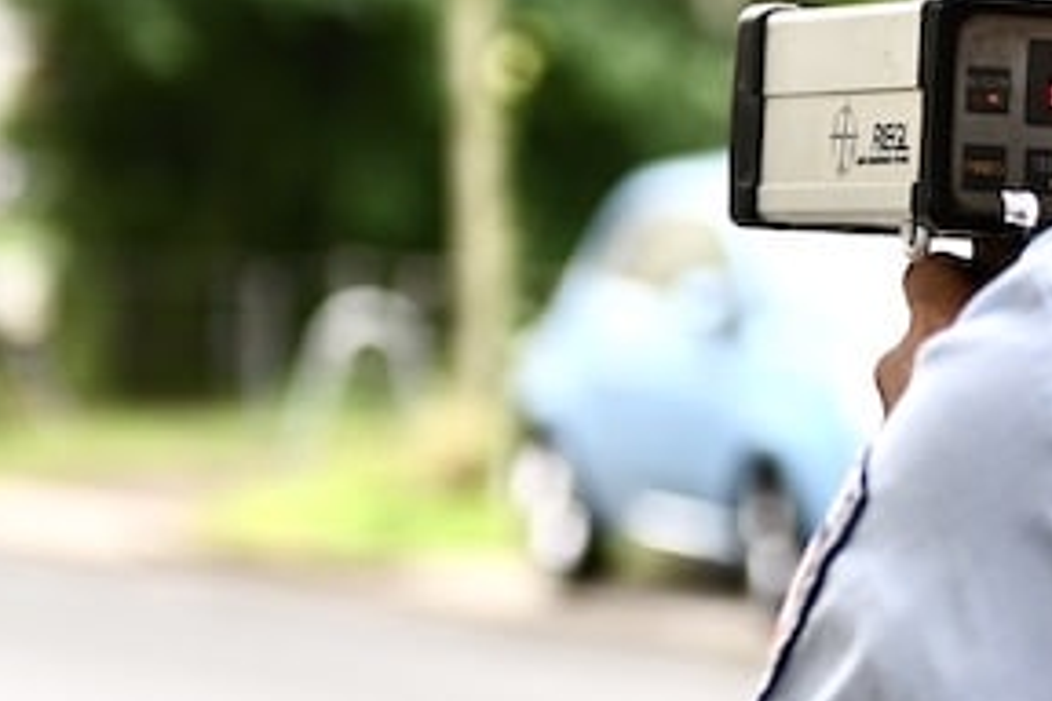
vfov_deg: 5.5
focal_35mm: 249
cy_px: 159
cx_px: 1089
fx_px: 7276
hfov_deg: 8.2
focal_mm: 70
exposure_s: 1/125
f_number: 2.8
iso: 100
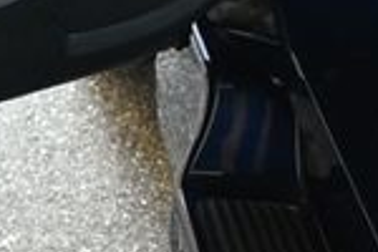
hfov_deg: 12.3
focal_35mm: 154
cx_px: -275
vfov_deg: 8.5
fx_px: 1617
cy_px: -239
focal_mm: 18
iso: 500
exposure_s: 1/250
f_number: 3.5
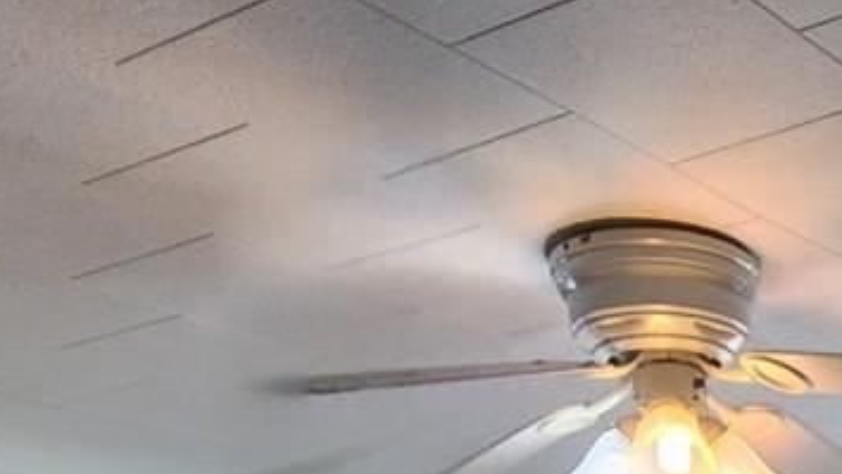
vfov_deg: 12.8
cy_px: 1229
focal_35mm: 64
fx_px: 1429
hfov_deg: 27.2
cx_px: 1108
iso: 100
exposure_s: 1/60
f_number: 2.2
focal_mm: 2.2
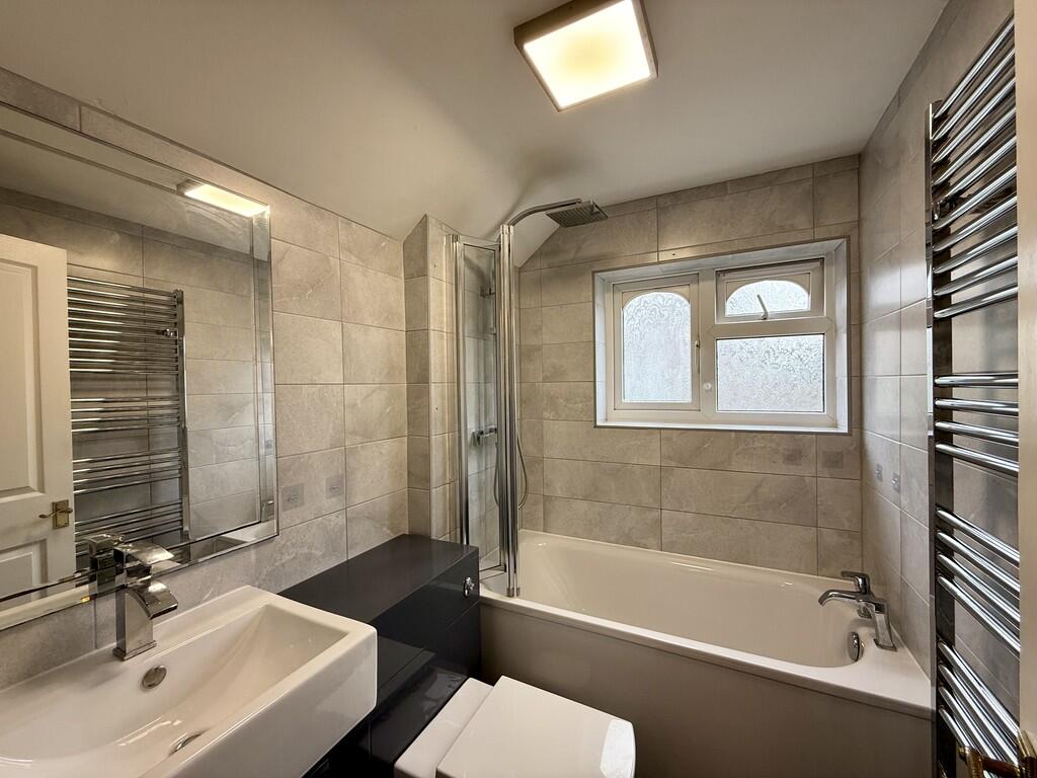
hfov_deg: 102.1
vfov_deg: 85.7
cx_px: 518
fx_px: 419
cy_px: 389
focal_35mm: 14
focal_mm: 2.22
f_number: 2.2
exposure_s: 1/99
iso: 64
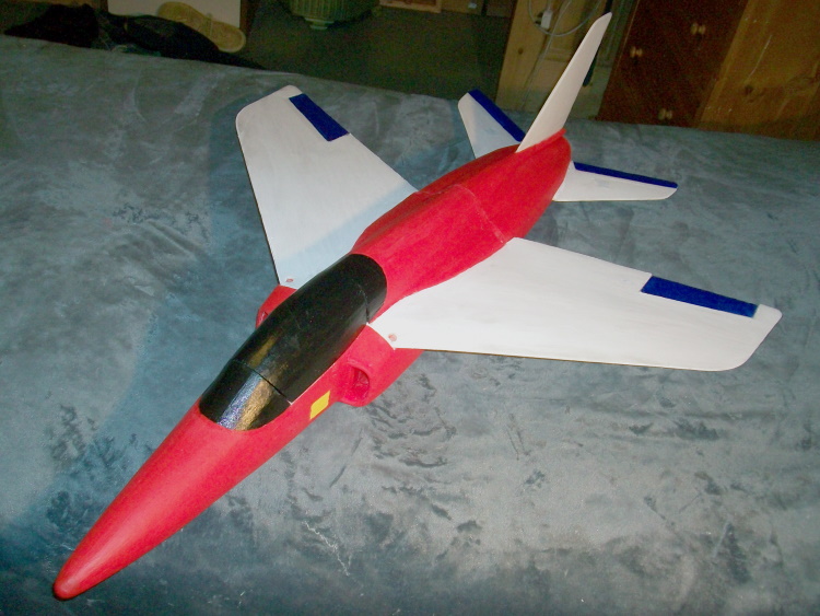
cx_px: 410
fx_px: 806
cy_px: 308
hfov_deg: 53.9
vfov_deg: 41.8
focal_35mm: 34
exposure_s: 1/60
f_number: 2.8
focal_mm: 5.7
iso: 120
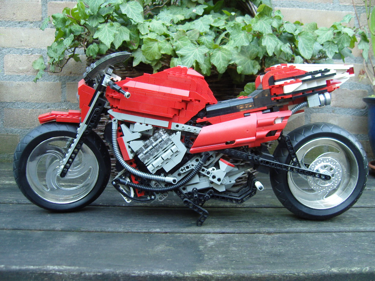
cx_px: 188
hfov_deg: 54.0
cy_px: 140
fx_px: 368
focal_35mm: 34
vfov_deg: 41.8
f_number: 2.8
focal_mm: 7.3
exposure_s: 1/40
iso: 160
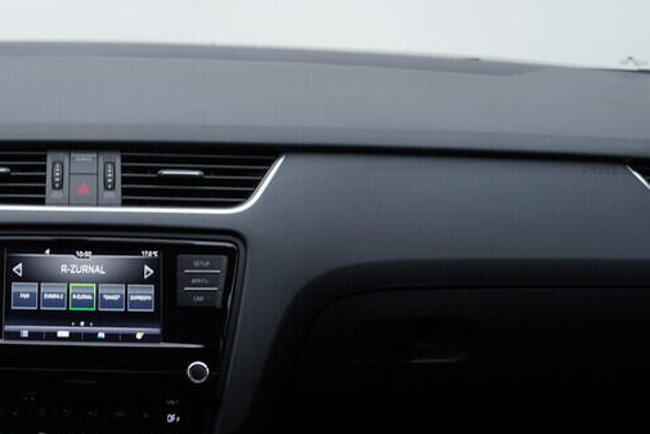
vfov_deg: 18.7
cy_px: 223
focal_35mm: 73
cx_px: 26
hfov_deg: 26.5
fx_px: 1318
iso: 125
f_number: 3.5
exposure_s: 1/60
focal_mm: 24
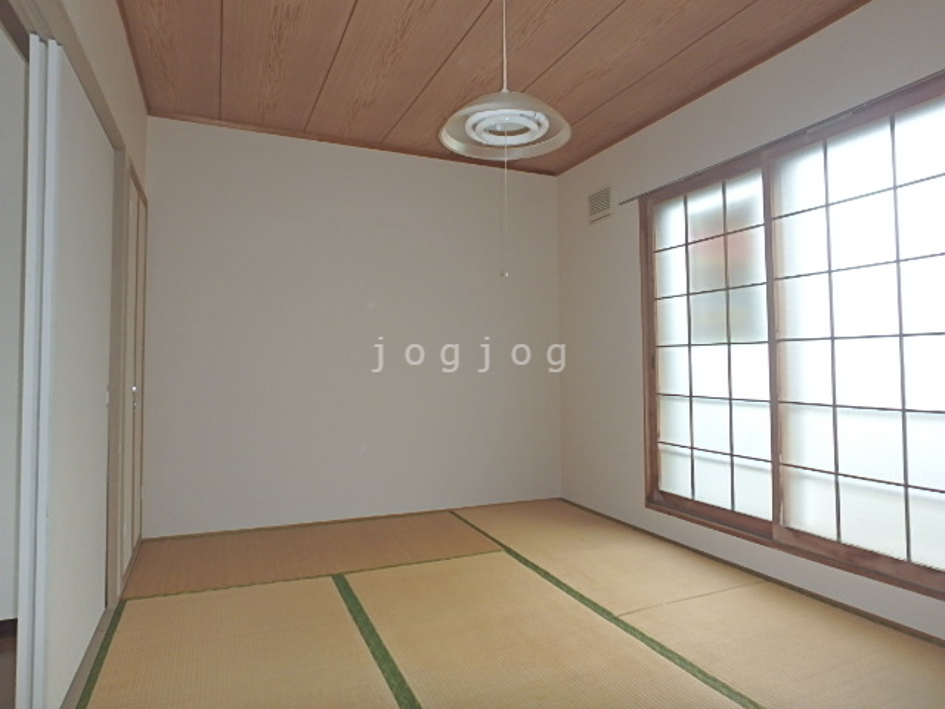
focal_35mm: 21
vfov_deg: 63.4
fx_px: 573
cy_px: 354
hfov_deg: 79.0
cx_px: 472
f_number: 3.5
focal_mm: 3.7
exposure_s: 1/160
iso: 125
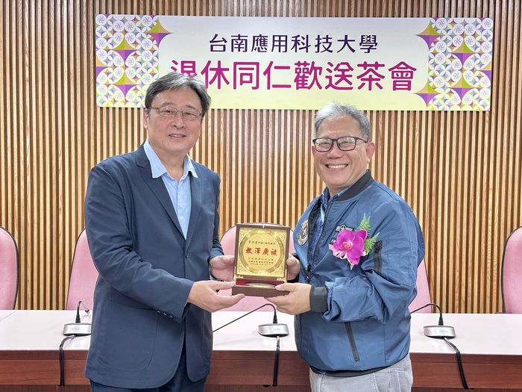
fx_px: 724
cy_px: 196
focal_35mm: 48
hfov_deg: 39.7
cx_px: 261
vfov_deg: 30.3
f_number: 1.78
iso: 250
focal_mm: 6.86
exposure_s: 1/60
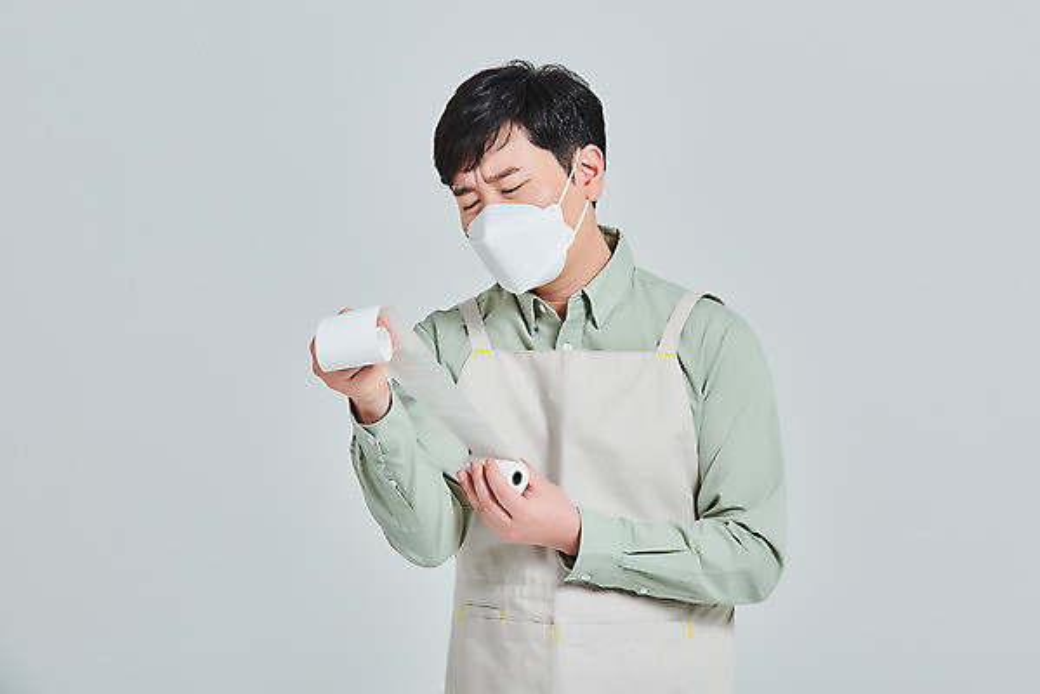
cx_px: 520
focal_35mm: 135
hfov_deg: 15.2
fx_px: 3902
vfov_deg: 10.2
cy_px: 347
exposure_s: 1/125
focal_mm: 135
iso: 100
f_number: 14
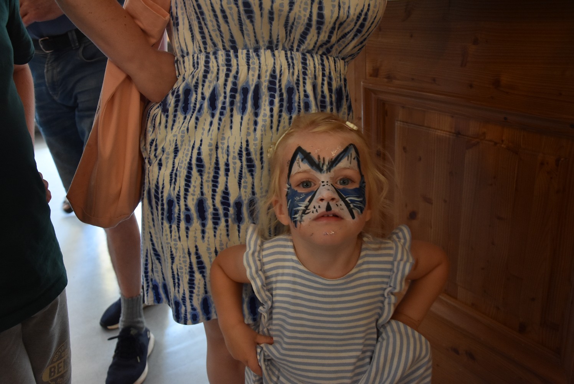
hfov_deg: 57.2
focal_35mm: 33
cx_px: 287
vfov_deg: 40.0
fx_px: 527
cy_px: 192
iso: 1400
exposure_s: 1/60
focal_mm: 22
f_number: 4
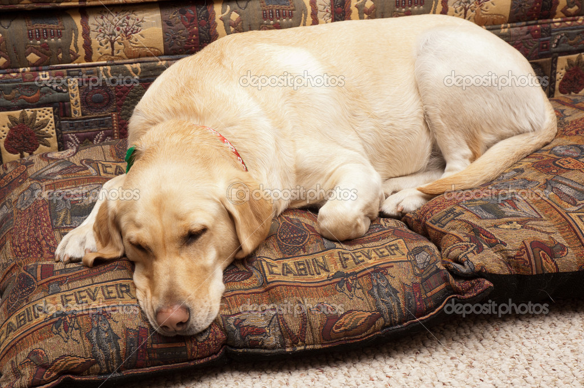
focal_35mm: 72
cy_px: 194
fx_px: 1167
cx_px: 292
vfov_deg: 18.9
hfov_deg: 28.1
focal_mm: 48
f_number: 8
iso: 200
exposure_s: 1/60
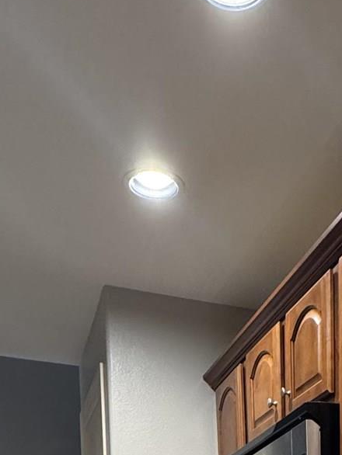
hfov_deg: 26.2
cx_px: 267
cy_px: 771
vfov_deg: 23.2
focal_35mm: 55
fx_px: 724
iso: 320
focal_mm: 2.22
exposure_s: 1/60
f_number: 2.2
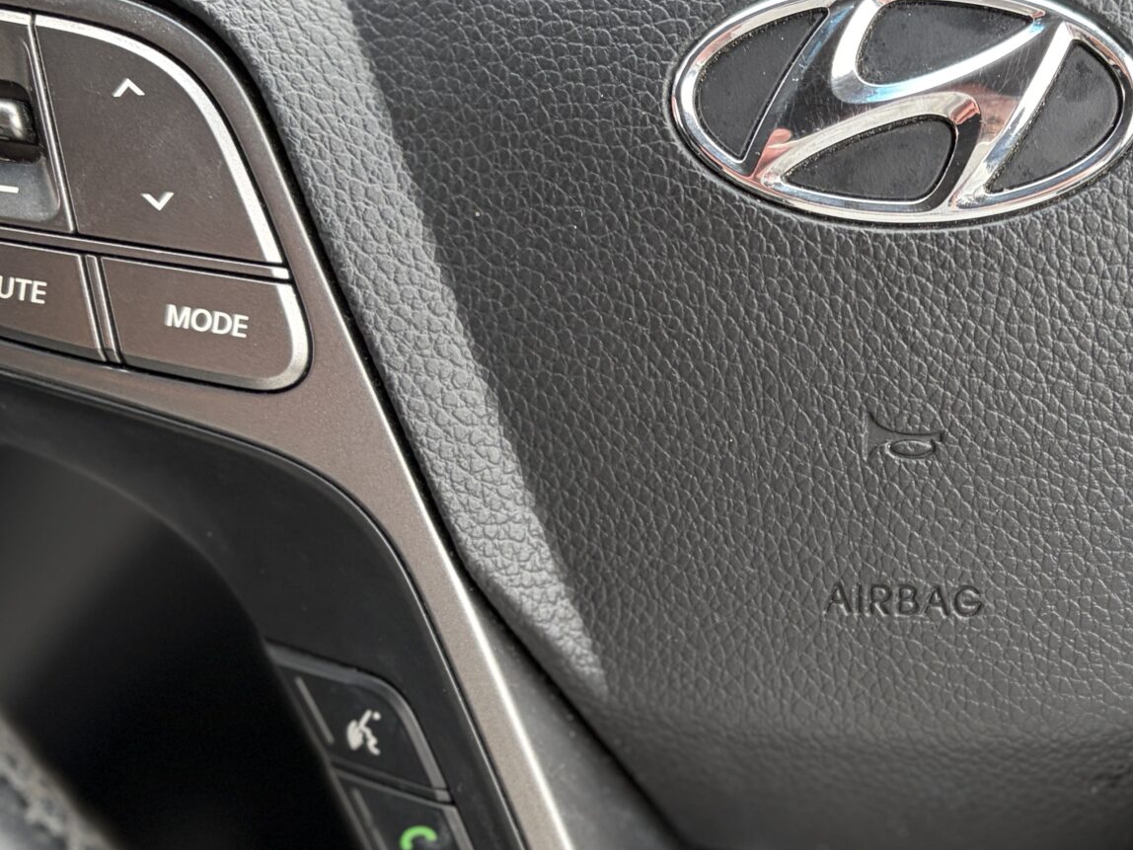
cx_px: 900
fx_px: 1898
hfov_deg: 32.4
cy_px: 546
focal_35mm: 58
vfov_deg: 25.1
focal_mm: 5.96
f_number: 1.6
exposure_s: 1/94
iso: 125
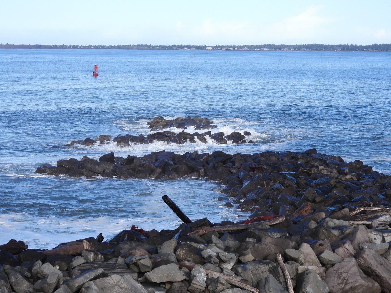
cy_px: 146
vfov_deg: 17.4
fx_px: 960
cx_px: 196
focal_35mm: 85
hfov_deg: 23.0
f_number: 4
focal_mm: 15.2
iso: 100
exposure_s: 1/640
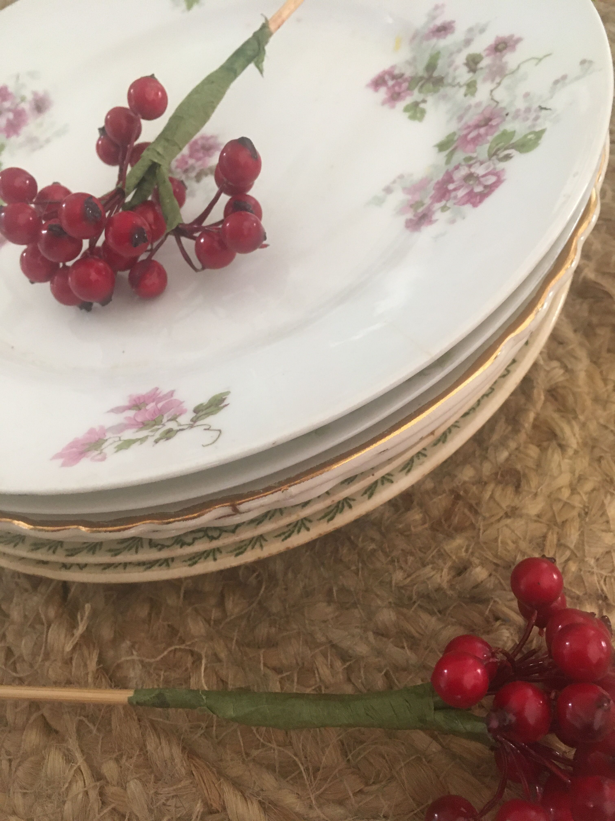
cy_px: 410
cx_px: 308
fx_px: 687
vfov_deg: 61.7
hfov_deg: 48.2
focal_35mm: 29
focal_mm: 4.15
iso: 200
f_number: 2.2
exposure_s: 1/17
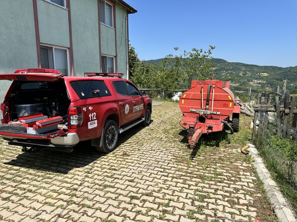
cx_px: 148
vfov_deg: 56.8
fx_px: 206
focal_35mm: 24
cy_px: 111
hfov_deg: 71.6
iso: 80
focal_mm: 6.86
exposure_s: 1/4016
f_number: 1.78
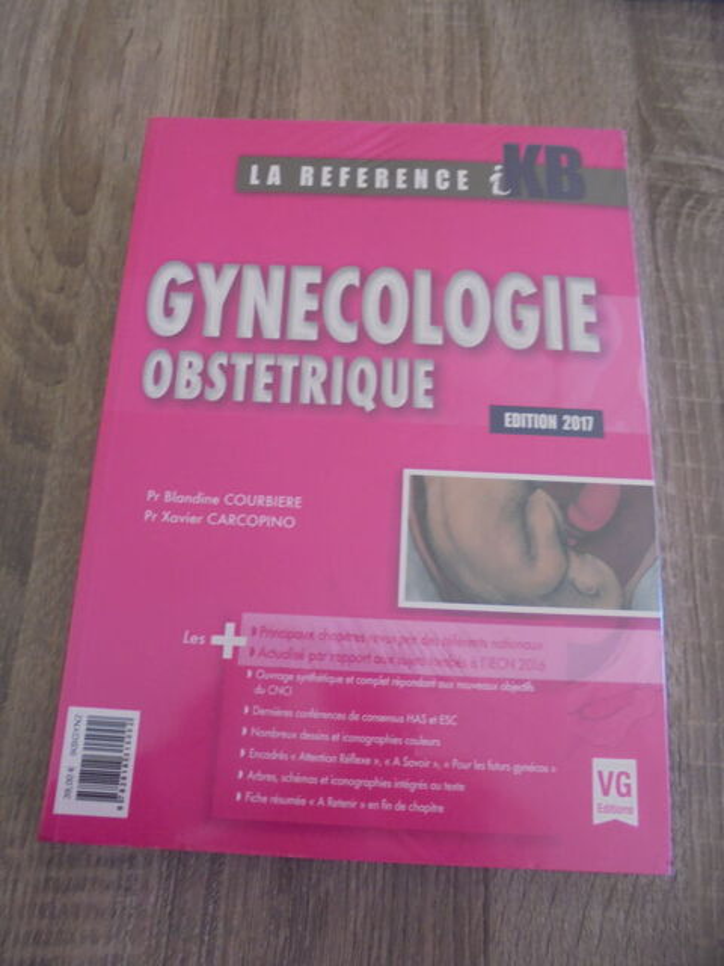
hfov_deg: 53.1
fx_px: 725
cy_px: 483
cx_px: 362
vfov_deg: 67.3
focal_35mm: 26
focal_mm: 4.6
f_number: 3.5
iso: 160
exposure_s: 1/30
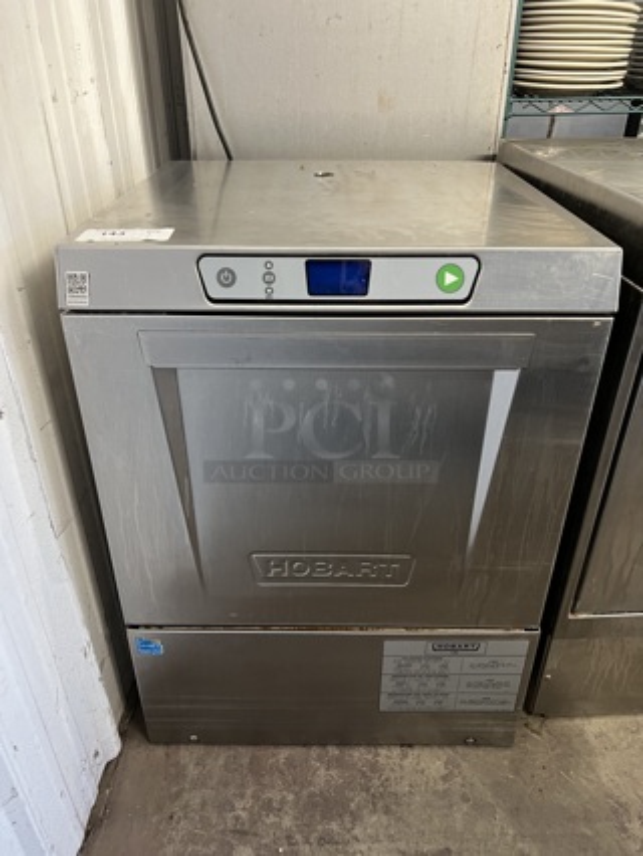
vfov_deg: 67.3
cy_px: 428
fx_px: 643
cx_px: 322
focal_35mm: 26
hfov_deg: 53.1
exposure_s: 1/60
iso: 200
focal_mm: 5.7
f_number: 1.5
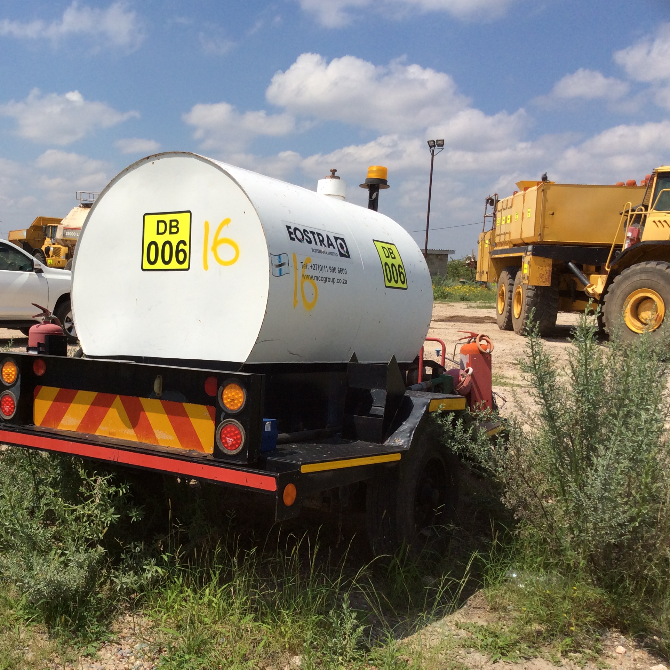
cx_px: 225
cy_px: 334
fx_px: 832
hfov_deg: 43.3
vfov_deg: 43.9
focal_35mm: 38
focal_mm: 3.3
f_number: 2.4
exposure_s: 1/2865
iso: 32
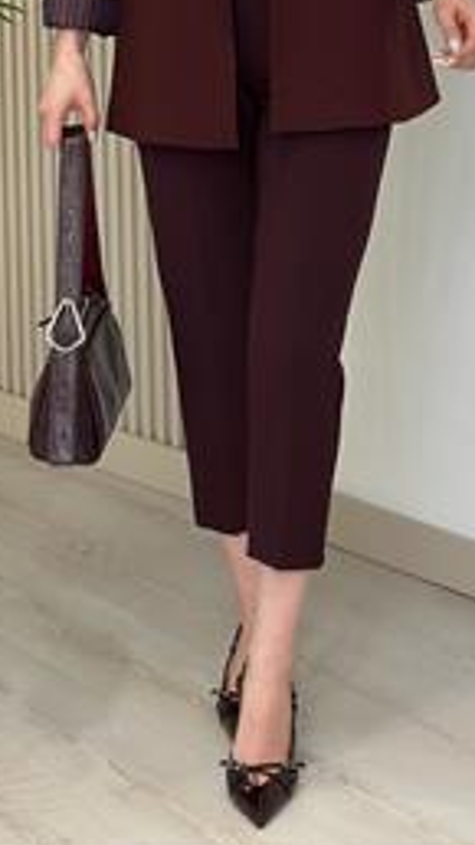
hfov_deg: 11.2
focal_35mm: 108
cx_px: 265
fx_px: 2420
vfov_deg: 19.2
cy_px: -18
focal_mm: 6.86
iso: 80
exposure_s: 1/277
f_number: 1.78
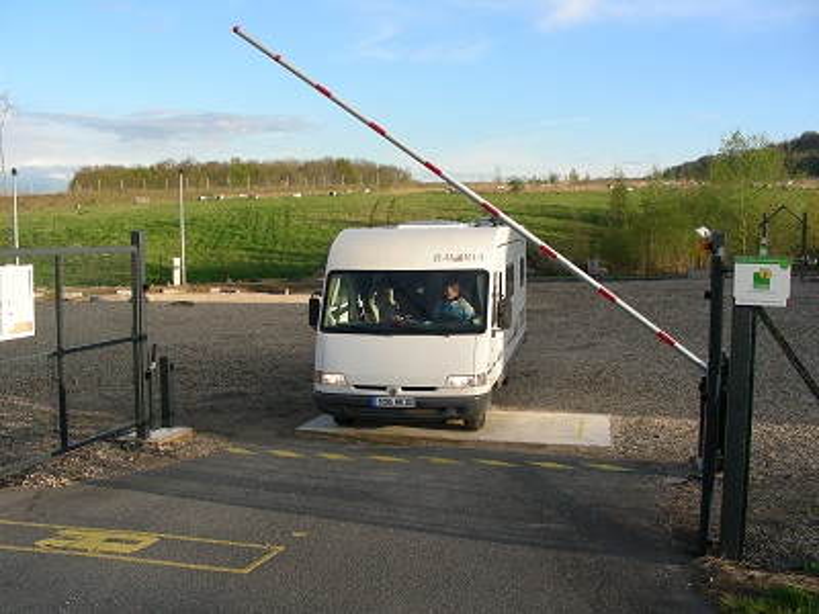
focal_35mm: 38
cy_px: 307
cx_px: 410
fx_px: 899
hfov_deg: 49.0
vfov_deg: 37.7
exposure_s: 1/259
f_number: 4
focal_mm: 6.3
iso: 50
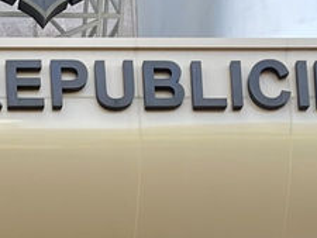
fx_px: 1301
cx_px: -90
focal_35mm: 142
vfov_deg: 8.9
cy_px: 669
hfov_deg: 13.4
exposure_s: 1/496
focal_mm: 5.1
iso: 32
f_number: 1.6
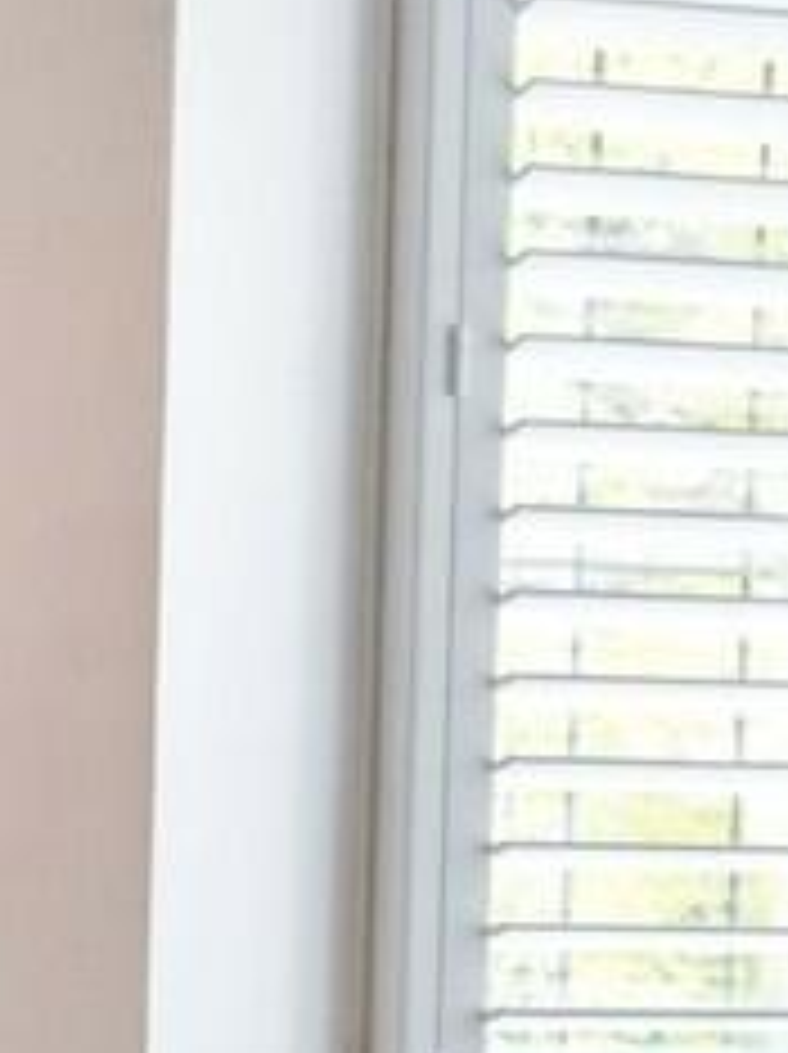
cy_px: 1030
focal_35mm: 101
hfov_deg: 13.8
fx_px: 3071
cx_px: -365
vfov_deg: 19.0
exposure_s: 1/60
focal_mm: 16
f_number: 4
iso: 400
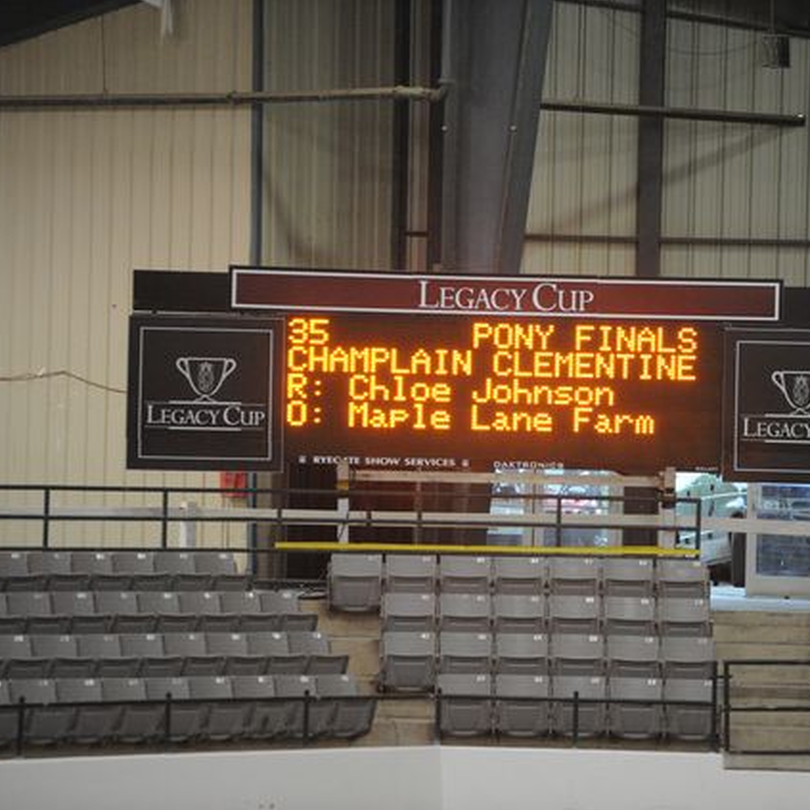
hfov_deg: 6.8
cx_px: 532
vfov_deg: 6.8
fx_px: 6804
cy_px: 406
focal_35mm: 257
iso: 6400
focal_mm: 200
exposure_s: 1/400
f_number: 2.8
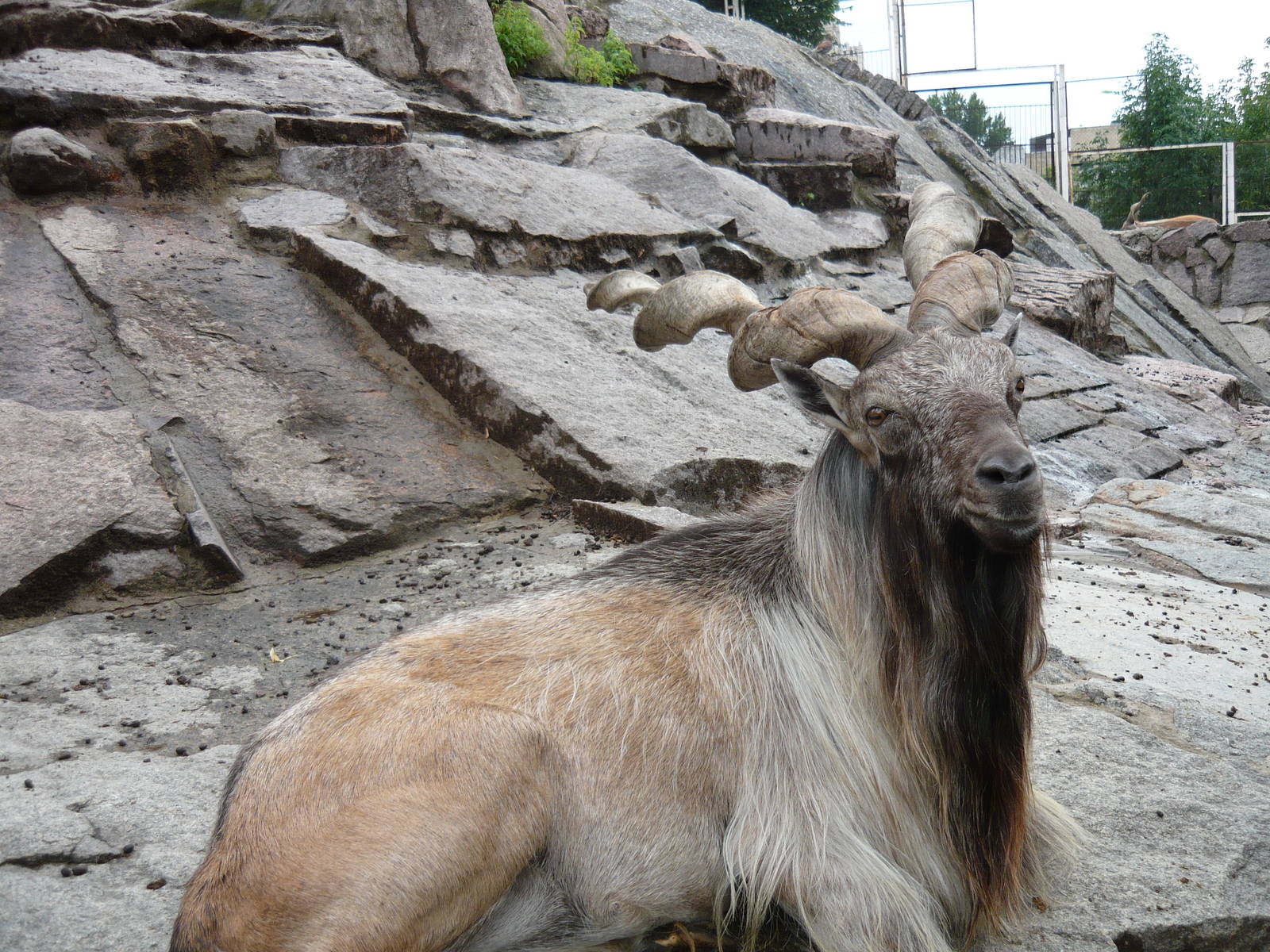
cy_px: 476
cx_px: 635
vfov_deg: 42.9
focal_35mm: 33
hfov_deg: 55.4
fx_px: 1211
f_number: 2.8
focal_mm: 5.5
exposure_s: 1/320
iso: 100
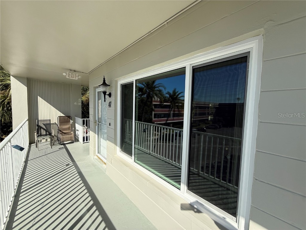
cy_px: 115
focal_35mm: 14
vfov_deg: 85.7
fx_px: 124
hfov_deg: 102.1
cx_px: 153
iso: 80
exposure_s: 1/1656
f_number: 2.2
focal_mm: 2.22
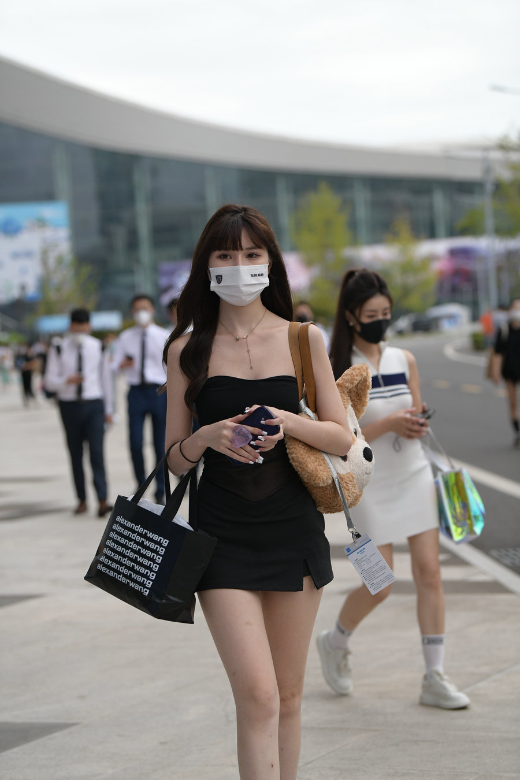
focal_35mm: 98
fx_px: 2123
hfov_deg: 14.0
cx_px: 260
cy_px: 390
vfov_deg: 20.8
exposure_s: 1/640
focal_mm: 98
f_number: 4
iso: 1250
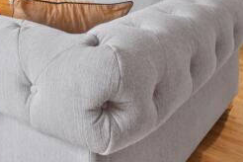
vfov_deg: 22.8
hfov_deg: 35.8
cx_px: 1
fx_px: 337
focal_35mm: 50
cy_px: -69
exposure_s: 5
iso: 800
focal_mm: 12
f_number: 22
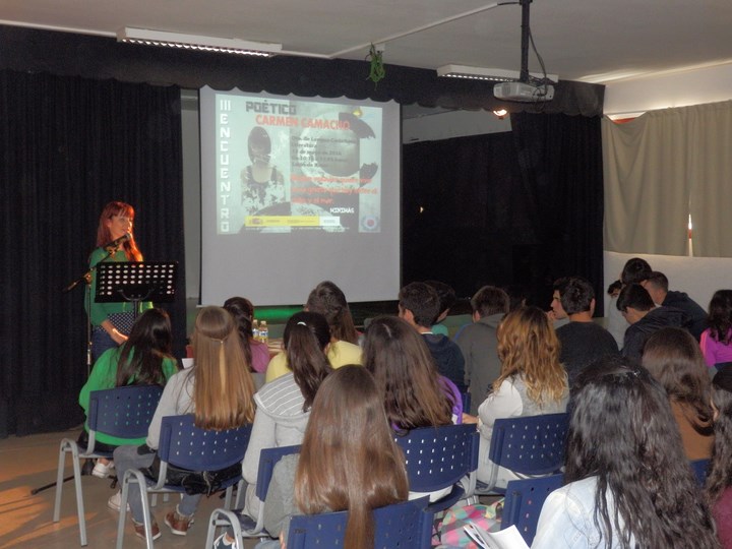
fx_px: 952
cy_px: 274
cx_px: 366
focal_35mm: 45
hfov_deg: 42.1
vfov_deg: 32.2
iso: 500
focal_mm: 8
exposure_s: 1/40
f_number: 3.8
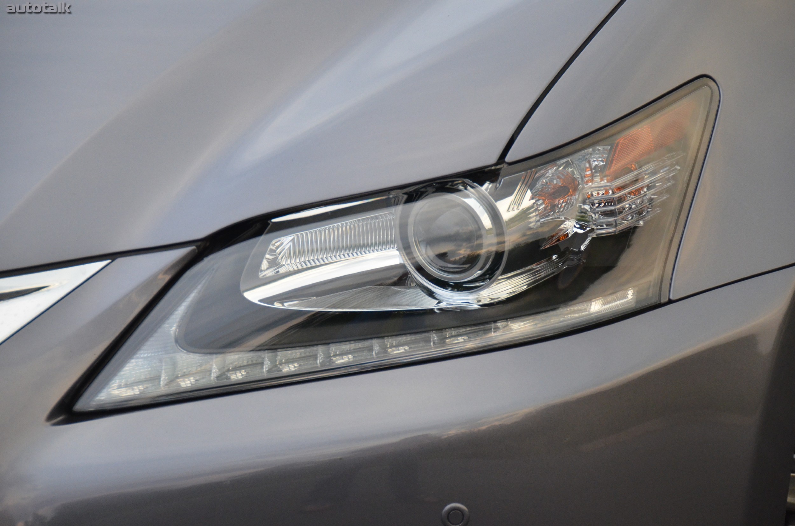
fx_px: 3140
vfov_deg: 9.6
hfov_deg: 14.4
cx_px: 398
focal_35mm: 142
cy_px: 263
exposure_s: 1/500
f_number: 5.3
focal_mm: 95
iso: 1600
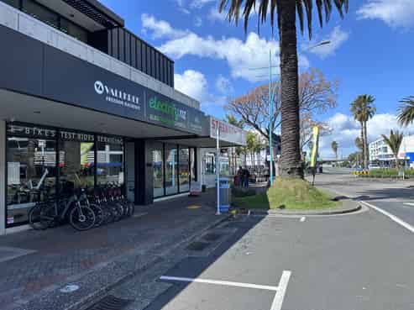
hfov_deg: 71.6
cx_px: 207
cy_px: 155
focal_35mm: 24
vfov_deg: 56.8
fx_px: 287
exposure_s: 1/3155
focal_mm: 6.86
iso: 80
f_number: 1.78
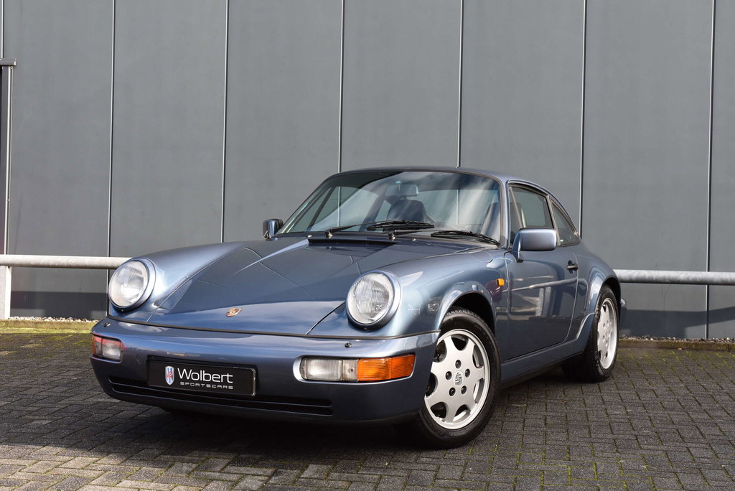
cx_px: 368
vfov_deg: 23.8
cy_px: 246
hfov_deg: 35.0
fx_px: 1164
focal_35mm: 57
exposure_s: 1/400
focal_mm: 38
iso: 800
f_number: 8
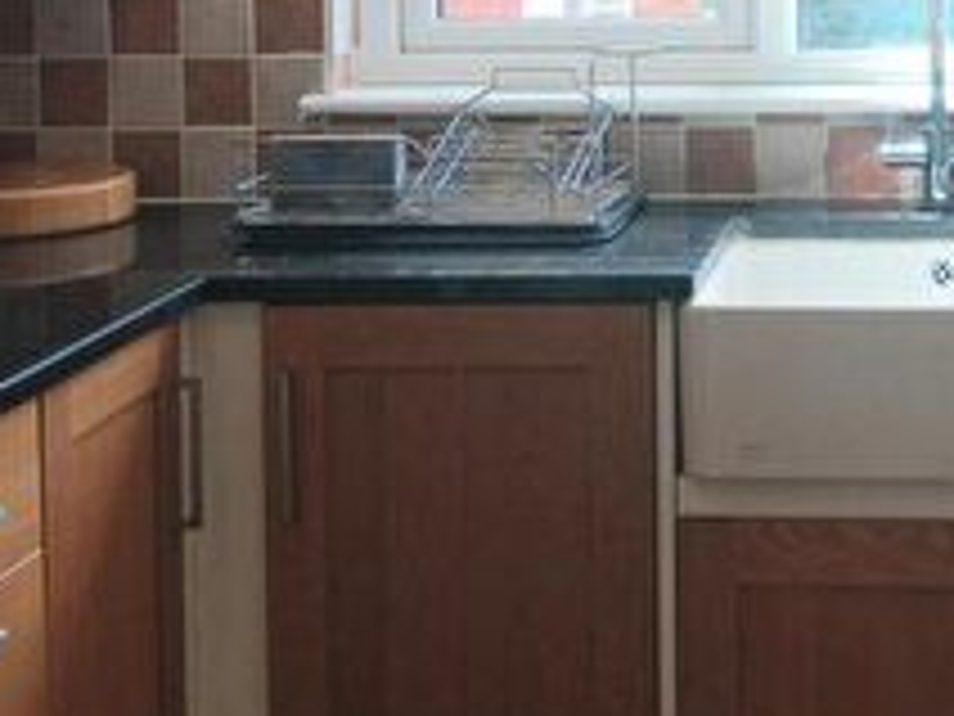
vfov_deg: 16.3
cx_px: 819
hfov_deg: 21.6
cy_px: 11
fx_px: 2453
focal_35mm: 89
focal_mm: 4
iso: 32
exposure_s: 1/50
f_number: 1.8
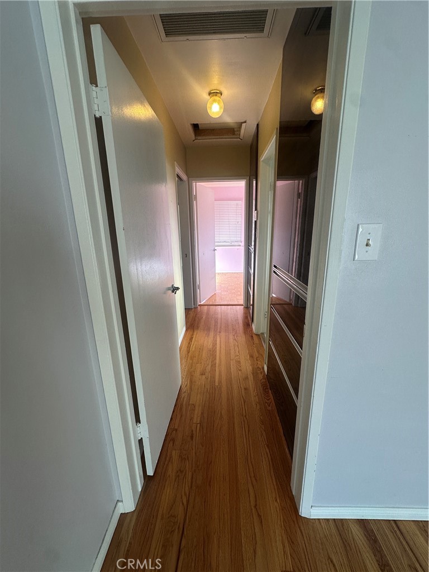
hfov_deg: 85.7
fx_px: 231
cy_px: 286
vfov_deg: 102.1
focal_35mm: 14
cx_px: 214
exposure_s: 1/99
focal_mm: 2.22
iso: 80
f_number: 2.2
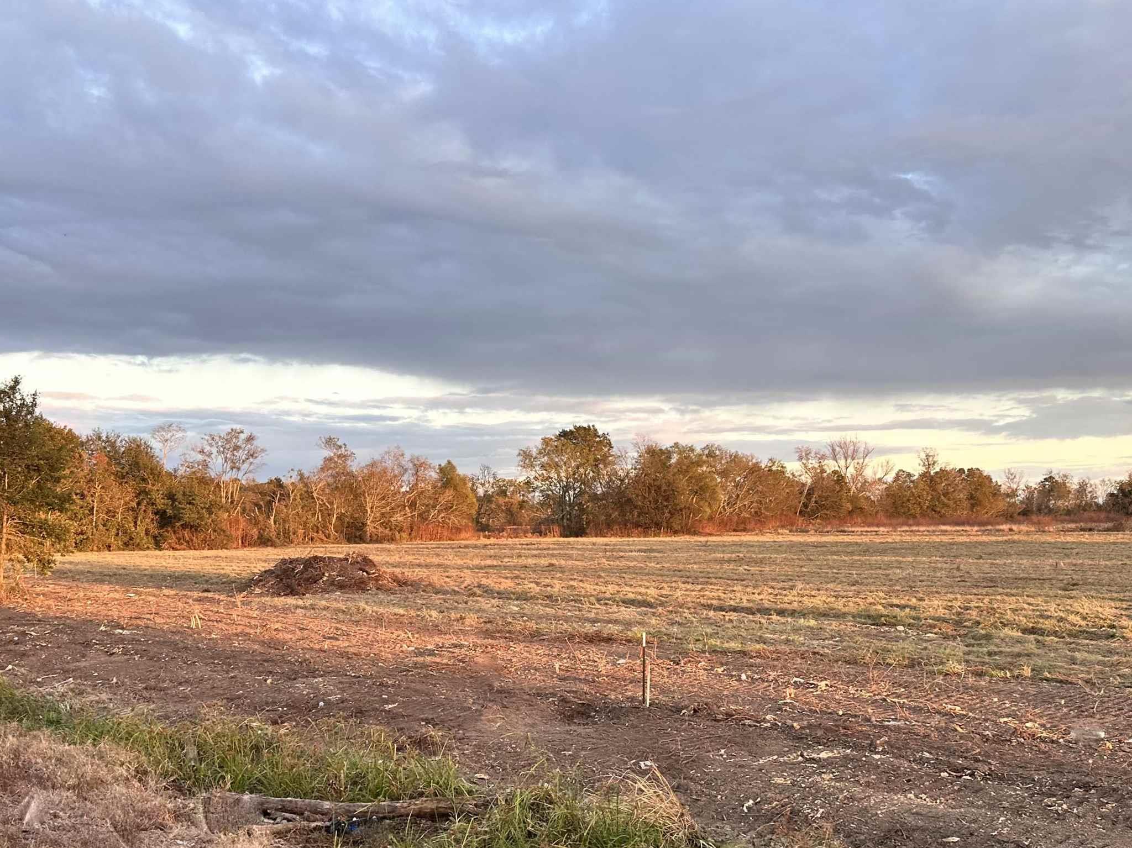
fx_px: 1177
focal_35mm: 36
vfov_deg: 39.2
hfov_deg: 51.4
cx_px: 584
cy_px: 555
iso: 80
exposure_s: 1/340
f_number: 1.78
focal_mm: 6.86
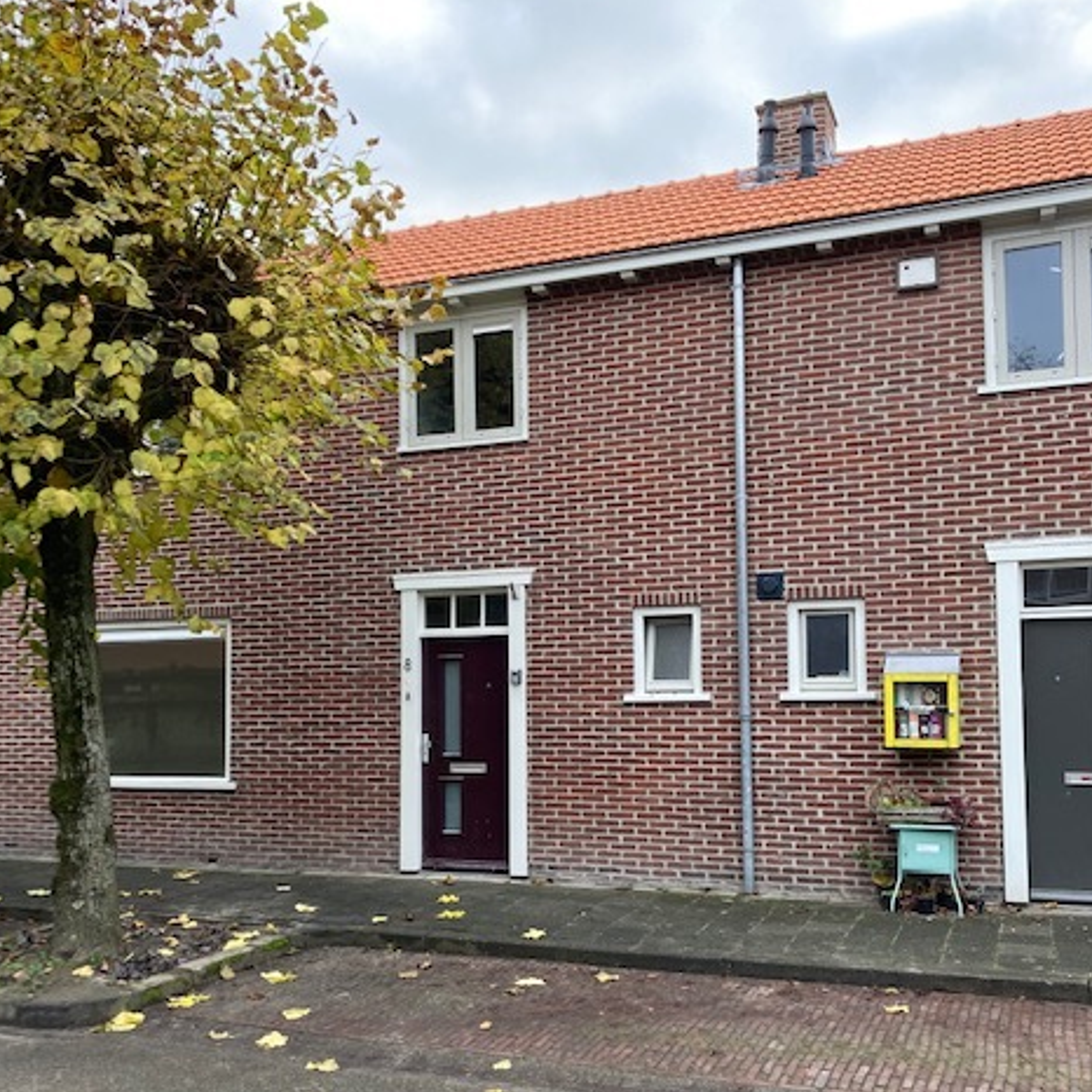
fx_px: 1213
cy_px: 644
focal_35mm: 34
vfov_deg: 48.2
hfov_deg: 48.4
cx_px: 534
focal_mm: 3.99
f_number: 1.8
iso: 32
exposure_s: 1/121
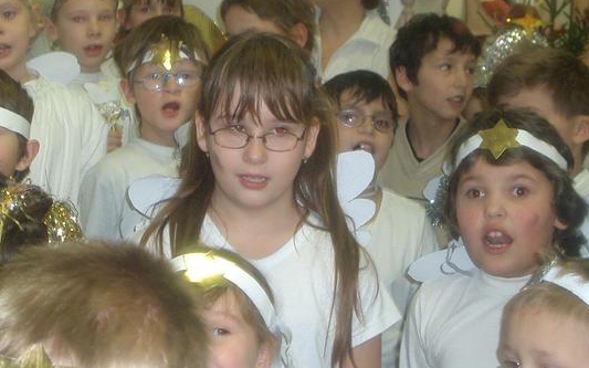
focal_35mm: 78
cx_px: 213
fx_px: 1252
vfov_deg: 16.7
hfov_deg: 26.4
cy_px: 177
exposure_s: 1/40
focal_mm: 8.2
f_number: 3.1
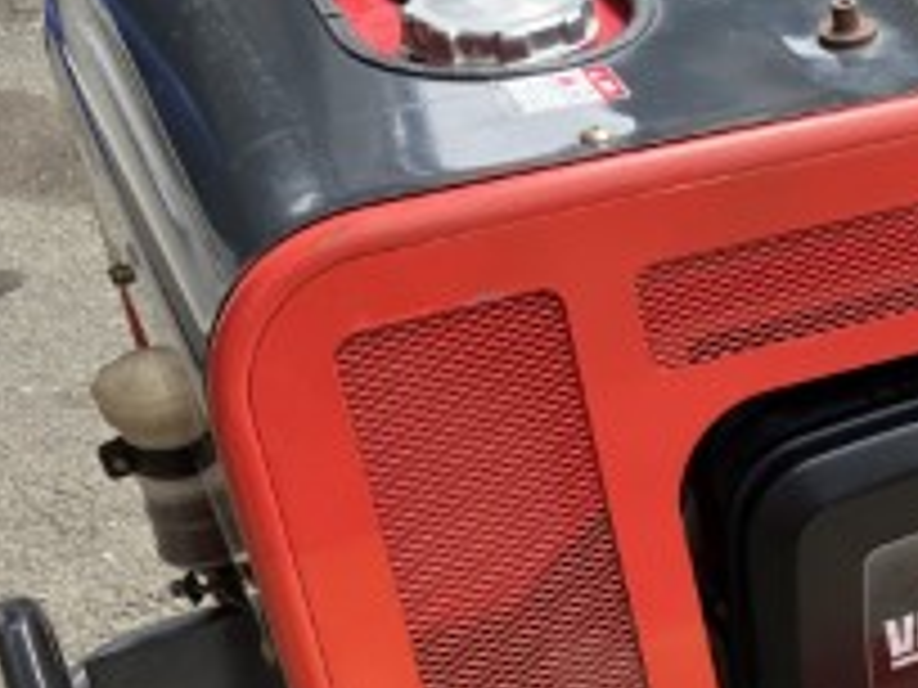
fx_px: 2334
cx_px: 1269
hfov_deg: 20.0
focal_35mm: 88
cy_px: 571
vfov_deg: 16.6
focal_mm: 3.99
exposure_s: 1/239
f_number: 1.8
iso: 25
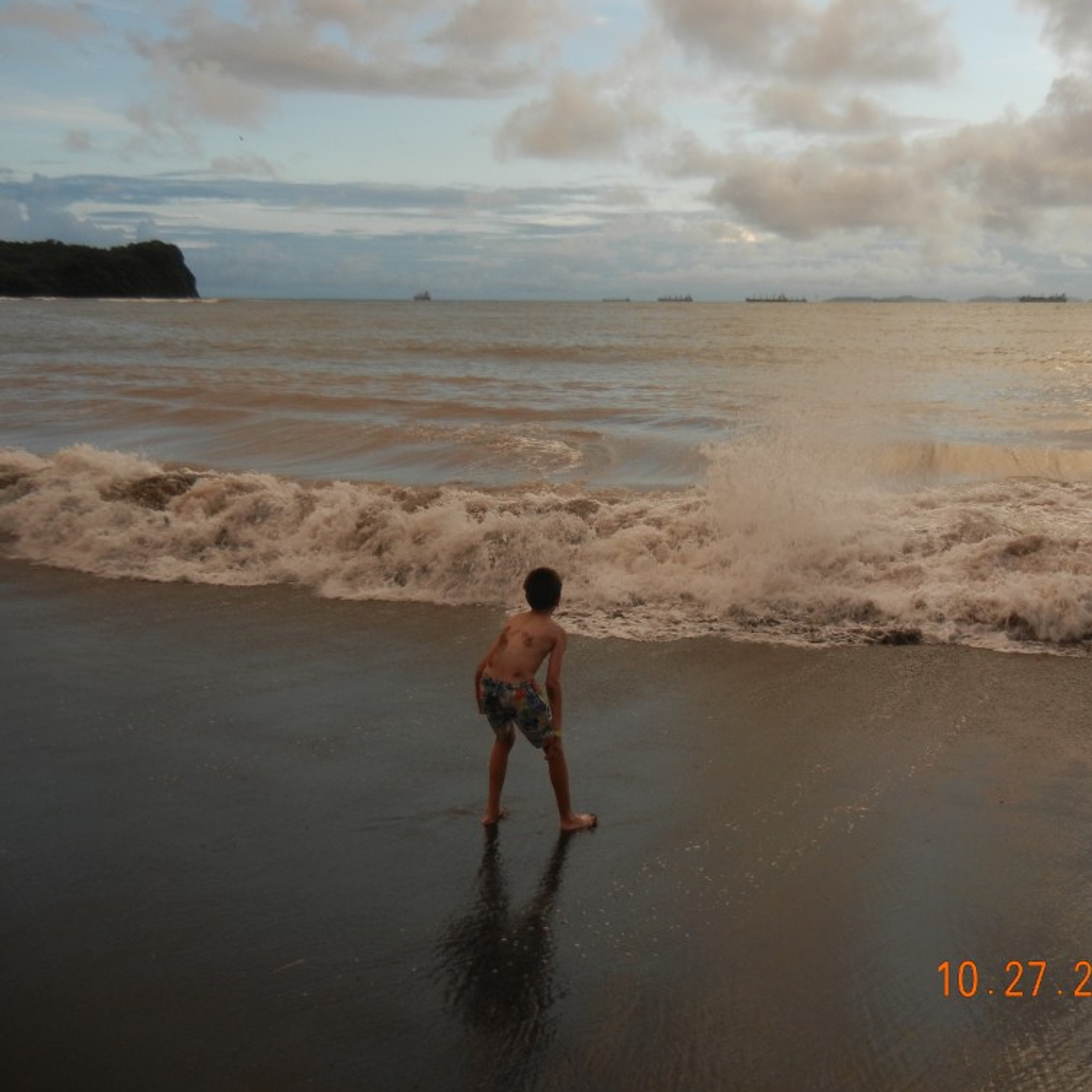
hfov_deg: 45.8
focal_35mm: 36
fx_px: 1285
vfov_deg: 46.0
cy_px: 539
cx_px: 649
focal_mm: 5.4
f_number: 3.5
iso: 160
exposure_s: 1/109
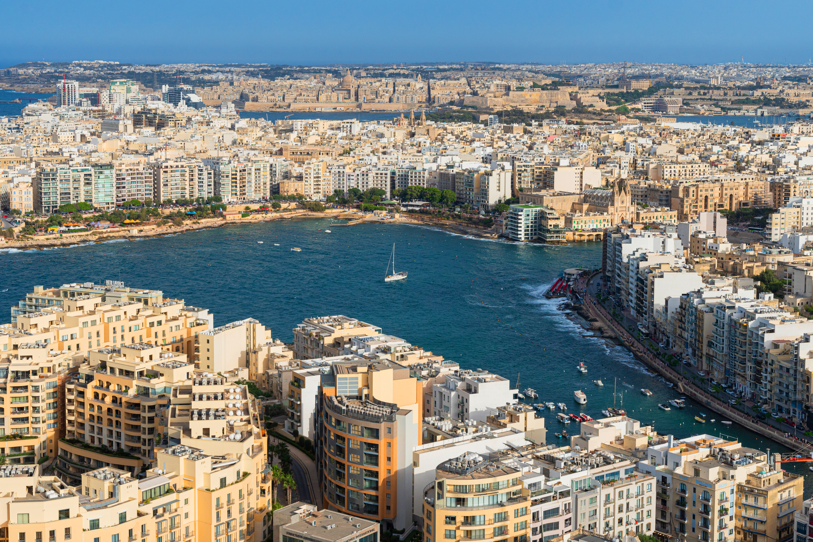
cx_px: 406
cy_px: 271
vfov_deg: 23.2
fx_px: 1321
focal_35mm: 58
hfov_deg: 34.2
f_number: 8
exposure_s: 1/1000
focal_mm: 39
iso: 250
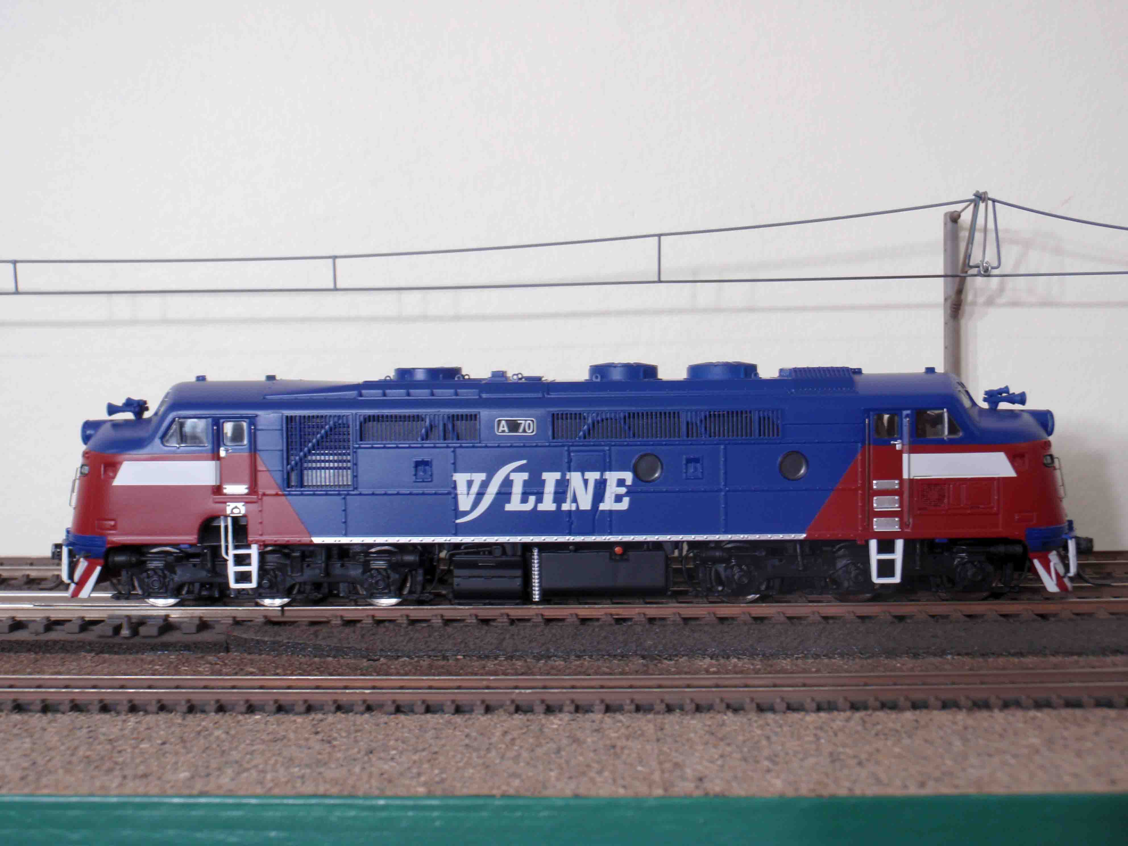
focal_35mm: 40
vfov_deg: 36.0
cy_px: 423
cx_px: 564
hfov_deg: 46.8
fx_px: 1303
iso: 64
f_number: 3.9
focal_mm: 7.25
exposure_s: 1/13
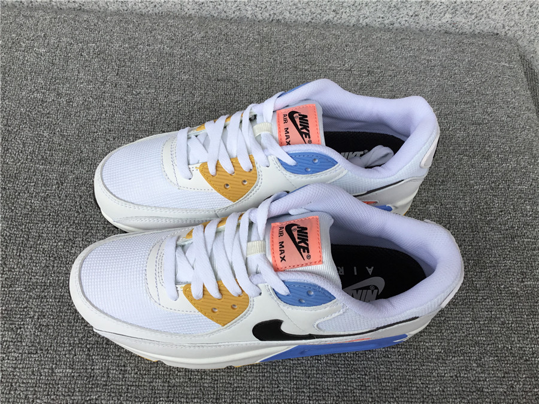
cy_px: 202
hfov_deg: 58.4
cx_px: 270
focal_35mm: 31
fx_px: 483
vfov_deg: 45.4
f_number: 2.4
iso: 32
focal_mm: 3.3
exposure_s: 1/100
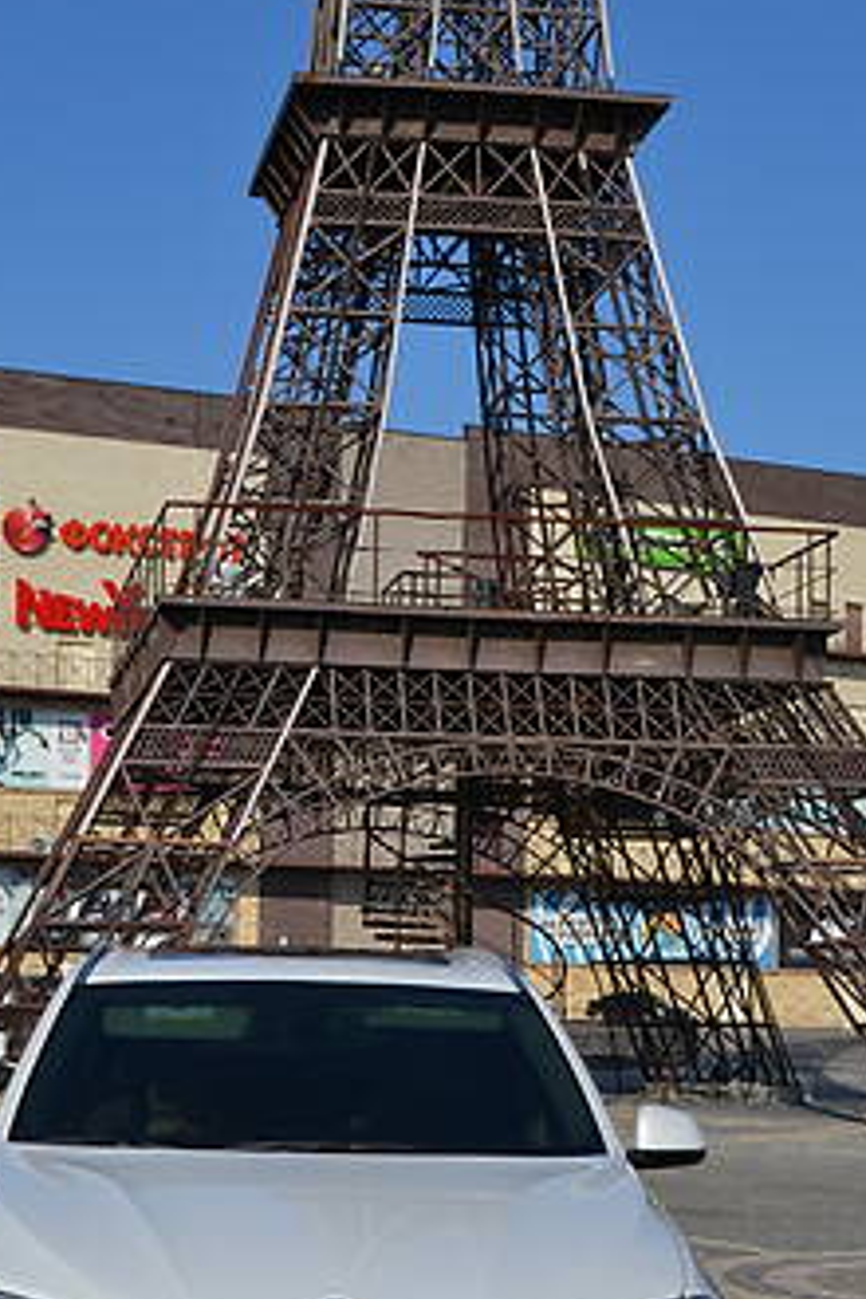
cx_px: 224
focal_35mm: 71
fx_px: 2562
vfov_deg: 28.2
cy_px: 905
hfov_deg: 19.1
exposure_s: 1/320
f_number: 9
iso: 100
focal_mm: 26
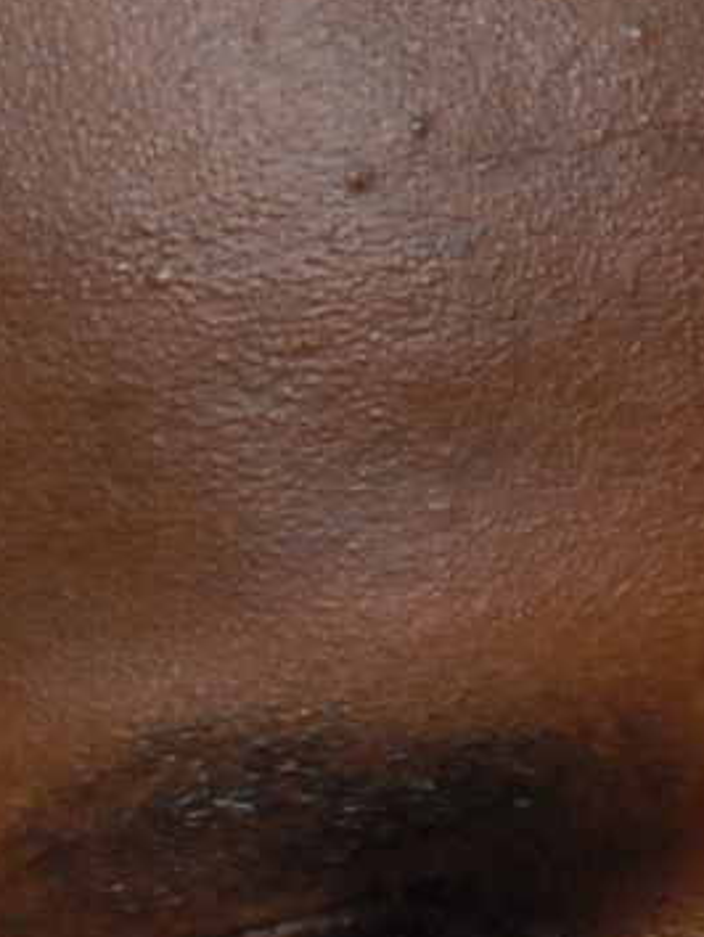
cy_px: 1178
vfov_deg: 2.1
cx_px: 429
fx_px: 24971
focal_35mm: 922
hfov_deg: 1.6
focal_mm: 78
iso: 640
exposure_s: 1/60
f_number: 6.3
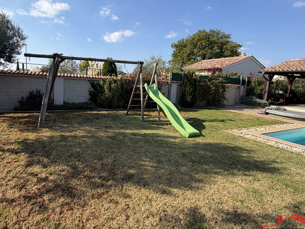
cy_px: 103
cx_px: 123
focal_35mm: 19
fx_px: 167
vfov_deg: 68.5
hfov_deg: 83.7
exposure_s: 1/770
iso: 32
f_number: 2.2
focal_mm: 2.22
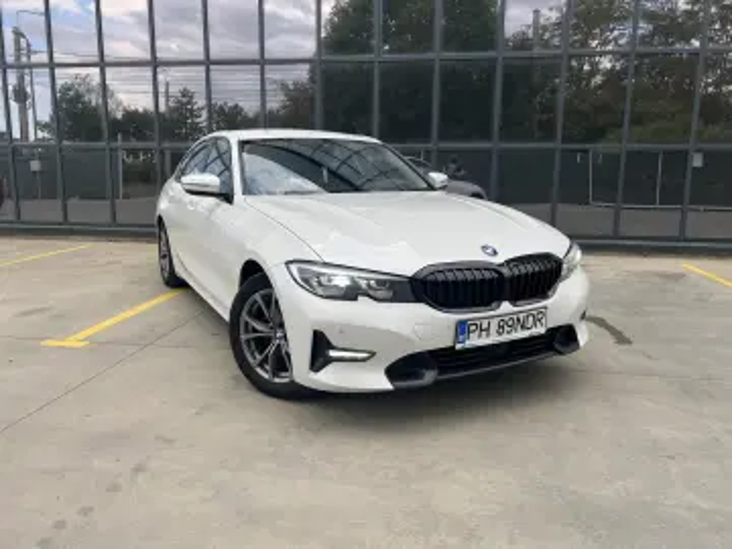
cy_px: 274
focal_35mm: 26
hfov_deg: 67.3
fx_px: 550
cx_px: 366
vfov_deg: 53.1
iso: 50
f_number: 1.5
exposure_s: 1/797
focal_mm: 5.7
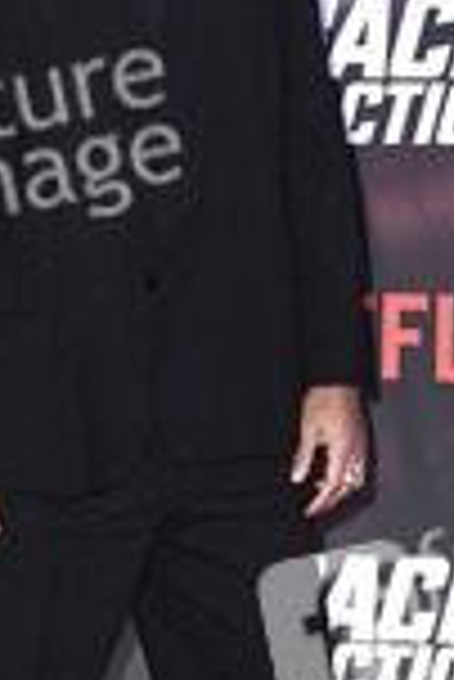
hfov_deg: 8.0
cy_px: 383
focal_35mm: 172
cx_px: 81
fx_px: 3246
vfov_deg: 11.9
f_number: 5.6
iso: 800
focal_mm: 65
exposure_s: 1/250
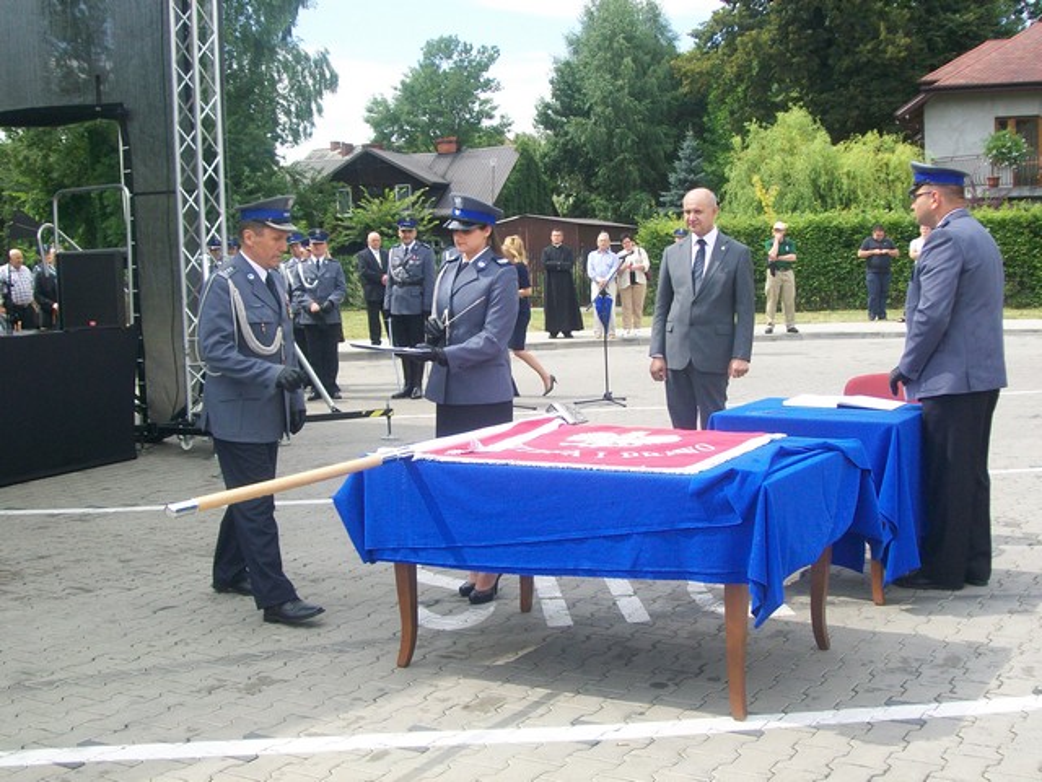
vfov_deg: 32.2
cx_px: 521
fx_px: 1355
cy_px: 391
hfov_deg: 42.1
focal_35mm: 45
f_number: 3
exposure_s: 1/320
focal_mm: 7.6
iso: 64
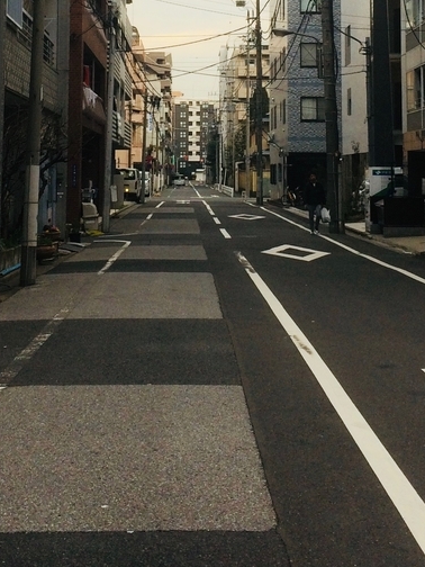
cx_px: 188
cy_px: 54
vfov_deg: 27.1
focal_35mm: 69
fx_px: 1130
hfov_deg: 21.3
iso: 32
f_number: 2.2
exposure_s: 1/253
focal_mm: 4.15
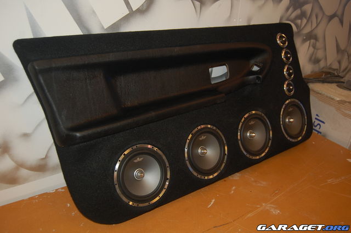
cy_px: 116
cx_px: 176
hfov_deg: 62.0
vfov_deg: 43.4
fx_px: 292
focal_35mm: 30
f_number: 3.8
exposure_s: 1/60
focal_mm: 20
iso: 400
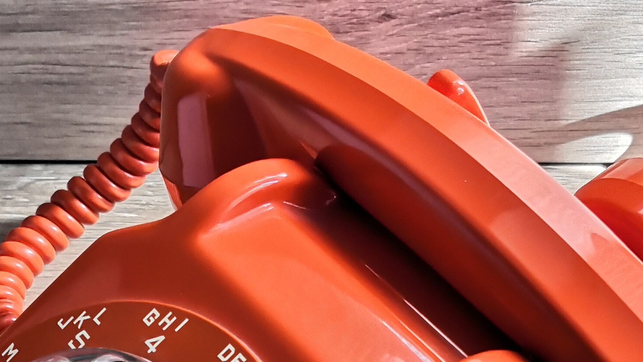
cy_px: 574
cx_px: 343
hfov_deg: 26.8
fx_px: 1347
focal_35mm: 79
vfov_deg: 14.1
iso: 50
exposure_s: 3
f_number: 1.6
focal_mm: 3.95
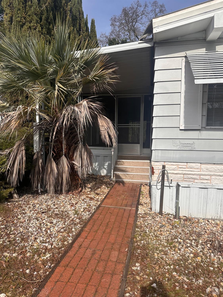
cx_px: 112
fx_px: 206
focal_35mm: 24
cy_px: 148
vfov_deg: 71.6
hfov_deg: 56.8
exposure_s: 1/6211
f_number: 1.78
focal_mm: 6.86
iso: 80
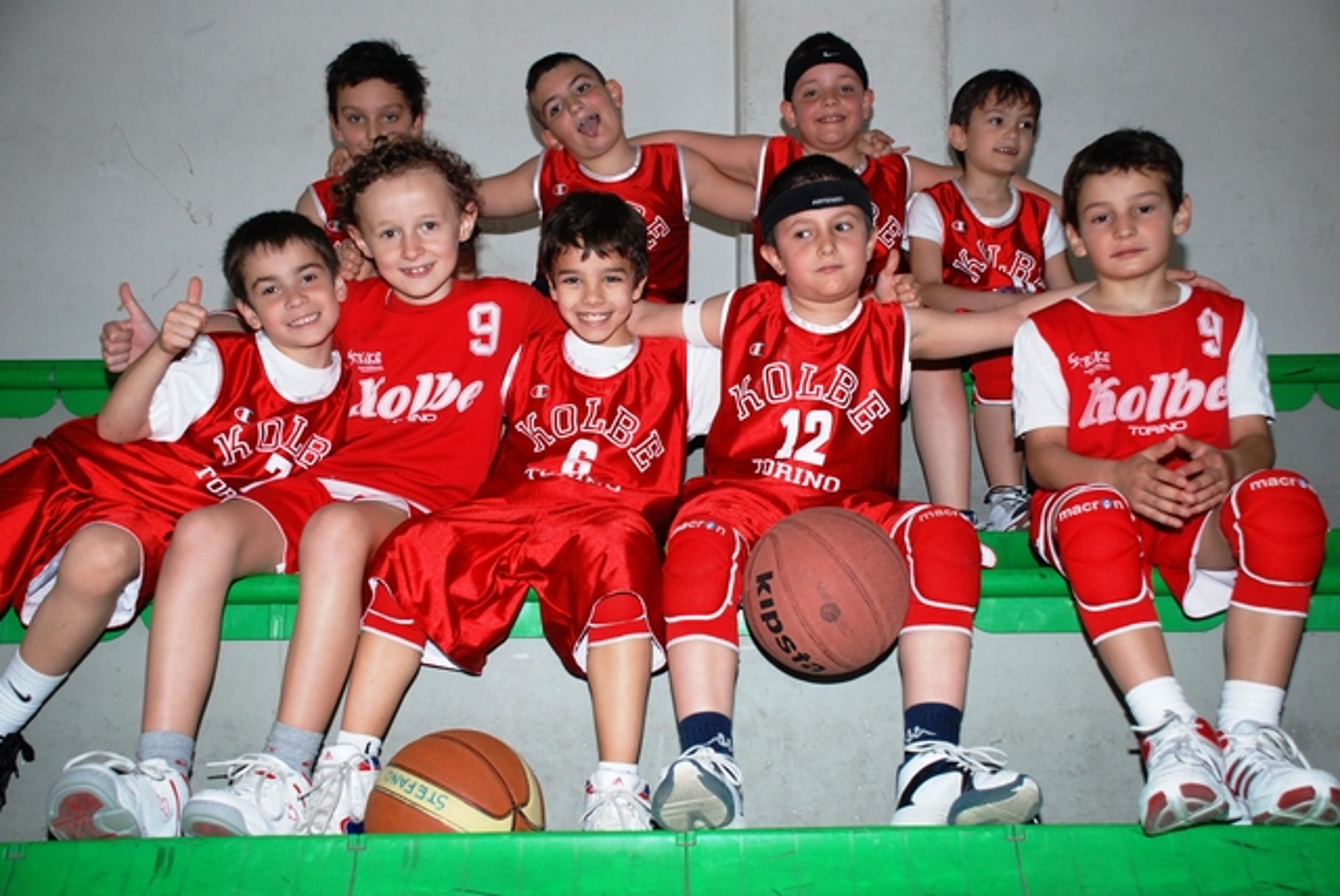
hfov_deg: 49.5
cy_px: 448
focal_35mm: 39
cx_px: 670
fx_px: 1453
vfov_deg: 34.3
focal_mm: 26
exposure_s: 1/80
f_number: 4
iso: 500
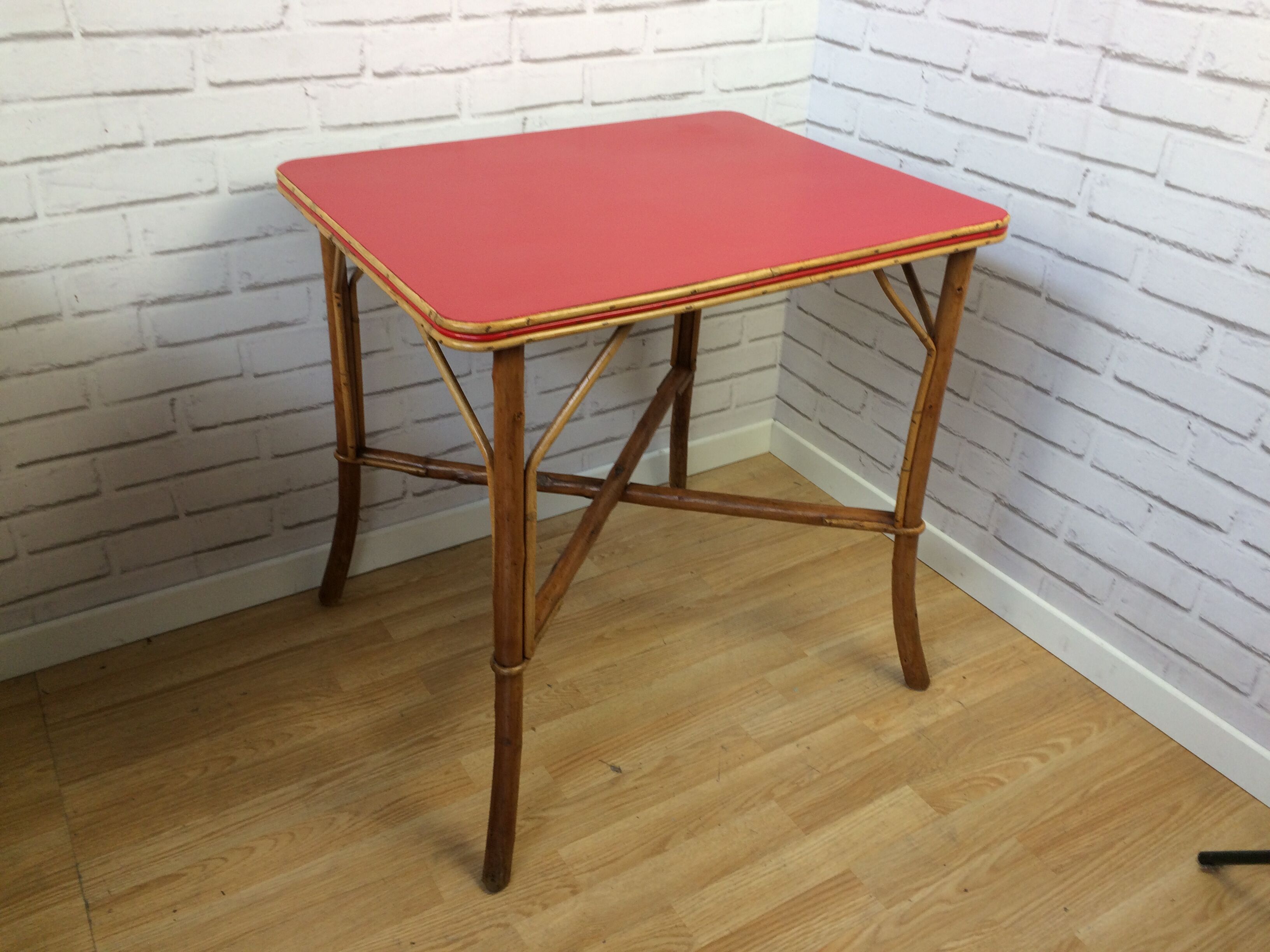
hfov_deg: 61.7
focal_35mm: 29
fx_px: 1064
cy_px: 476
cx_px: 635
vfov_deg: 48.2
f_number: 2.2
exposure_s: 1/33
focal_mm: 4.15
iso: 50
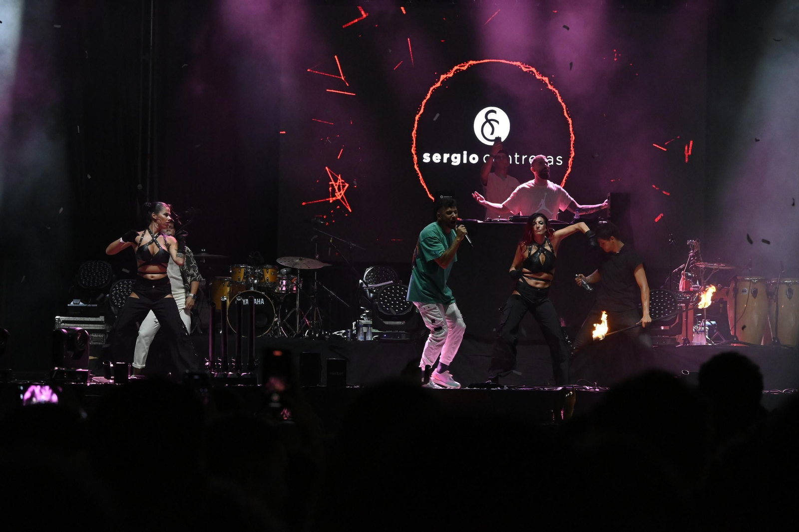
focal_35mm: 147
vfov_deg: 9.3
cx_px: 400
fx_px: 3262
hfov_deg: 14.0
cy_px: 266
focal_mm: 98
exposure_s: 1/200
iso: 4000
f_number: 6.3
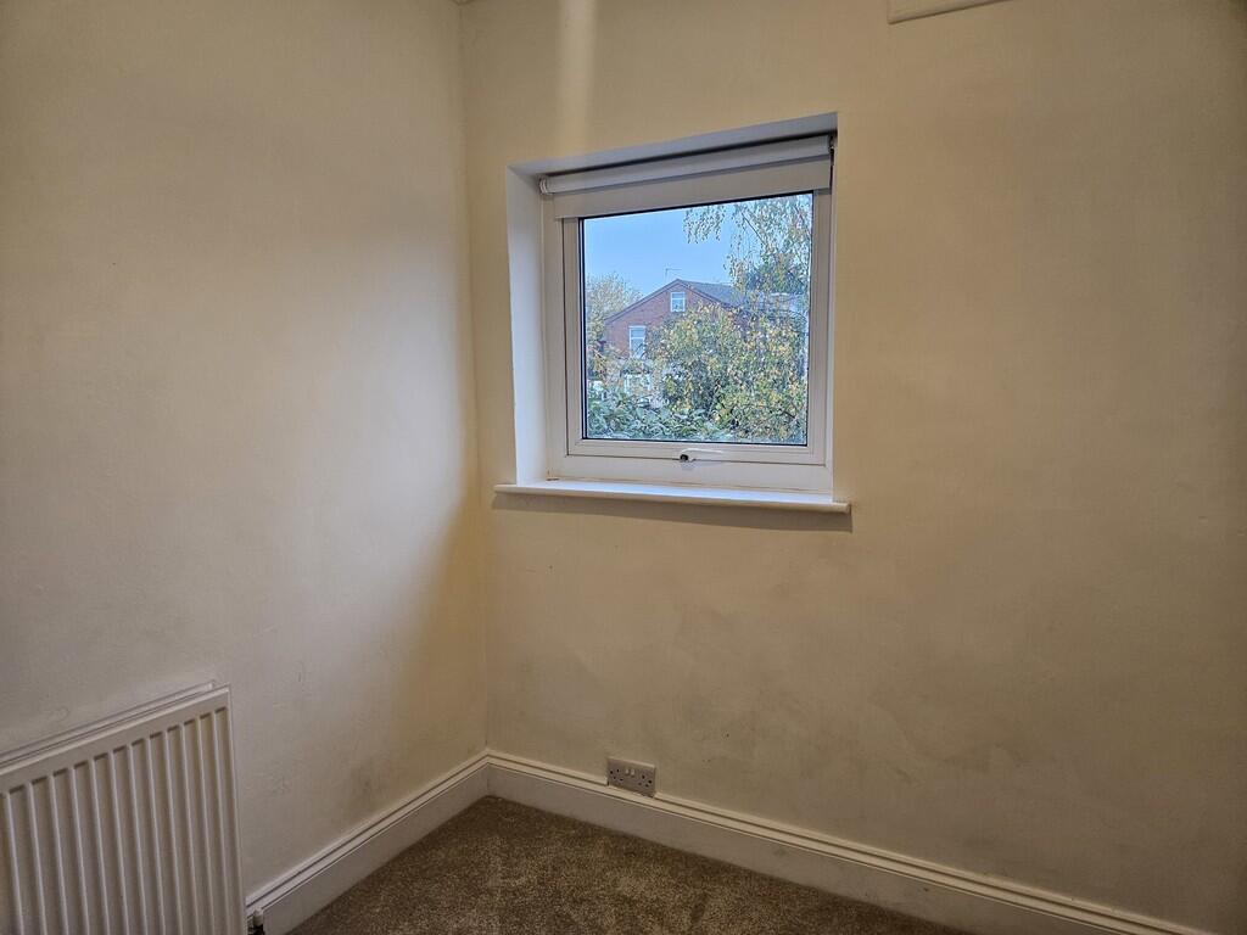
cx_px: 624
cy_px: 468
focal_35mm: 23
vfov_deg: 58.9
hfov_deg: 73.9
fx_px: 829
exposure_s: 1/142
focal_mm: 5.4
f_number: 1.8
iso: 200
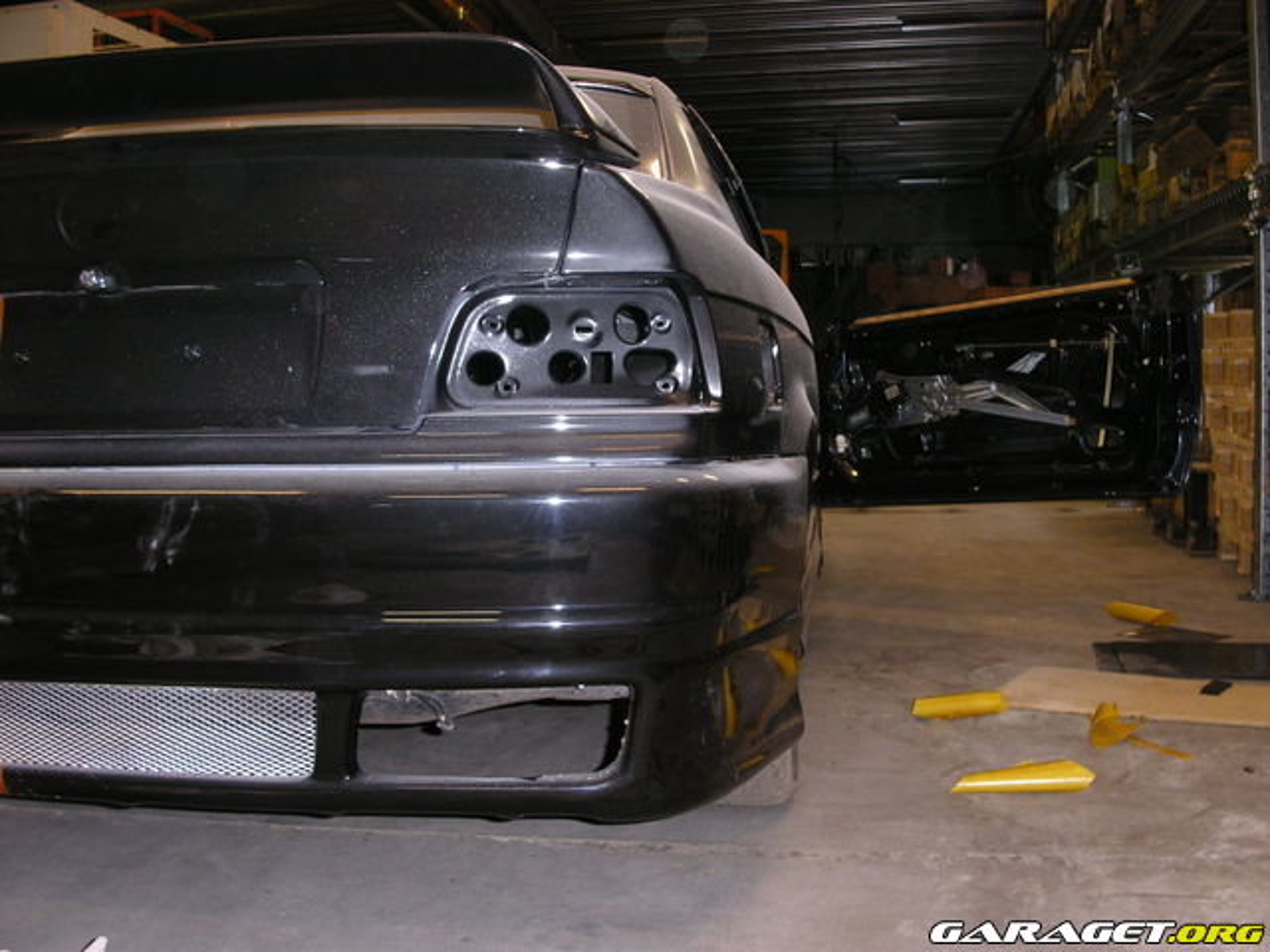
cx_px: 635
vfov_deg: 37.7
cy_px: 476
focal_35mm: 38
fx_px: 1394
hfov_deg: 49.0
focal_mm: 7.8
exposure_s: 1/45
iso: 200
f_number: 2.8
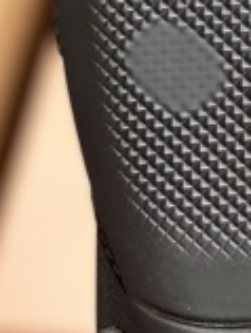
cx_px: 508
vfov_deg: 7.5
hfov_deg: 5.5
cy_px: 13
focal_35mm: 263
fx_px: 2536
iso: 50
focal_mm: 6
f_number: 2
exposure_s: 1/122
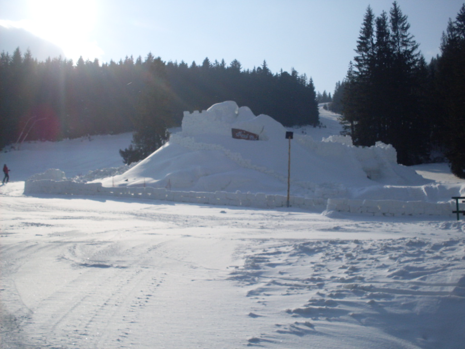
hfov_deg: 49.0
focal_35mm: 38
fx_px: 510
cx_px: 232
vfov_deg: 37.7
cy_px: 174
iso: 80
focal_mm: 6.3
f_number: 8.4
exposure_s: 1/750
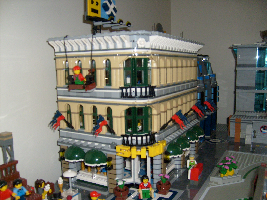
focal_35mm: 35
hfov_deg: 52.6
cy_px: 100
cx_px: 134
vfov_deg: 40.7
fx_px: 270
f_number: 2.8
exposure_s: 1/45
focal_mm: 5.8
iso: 100
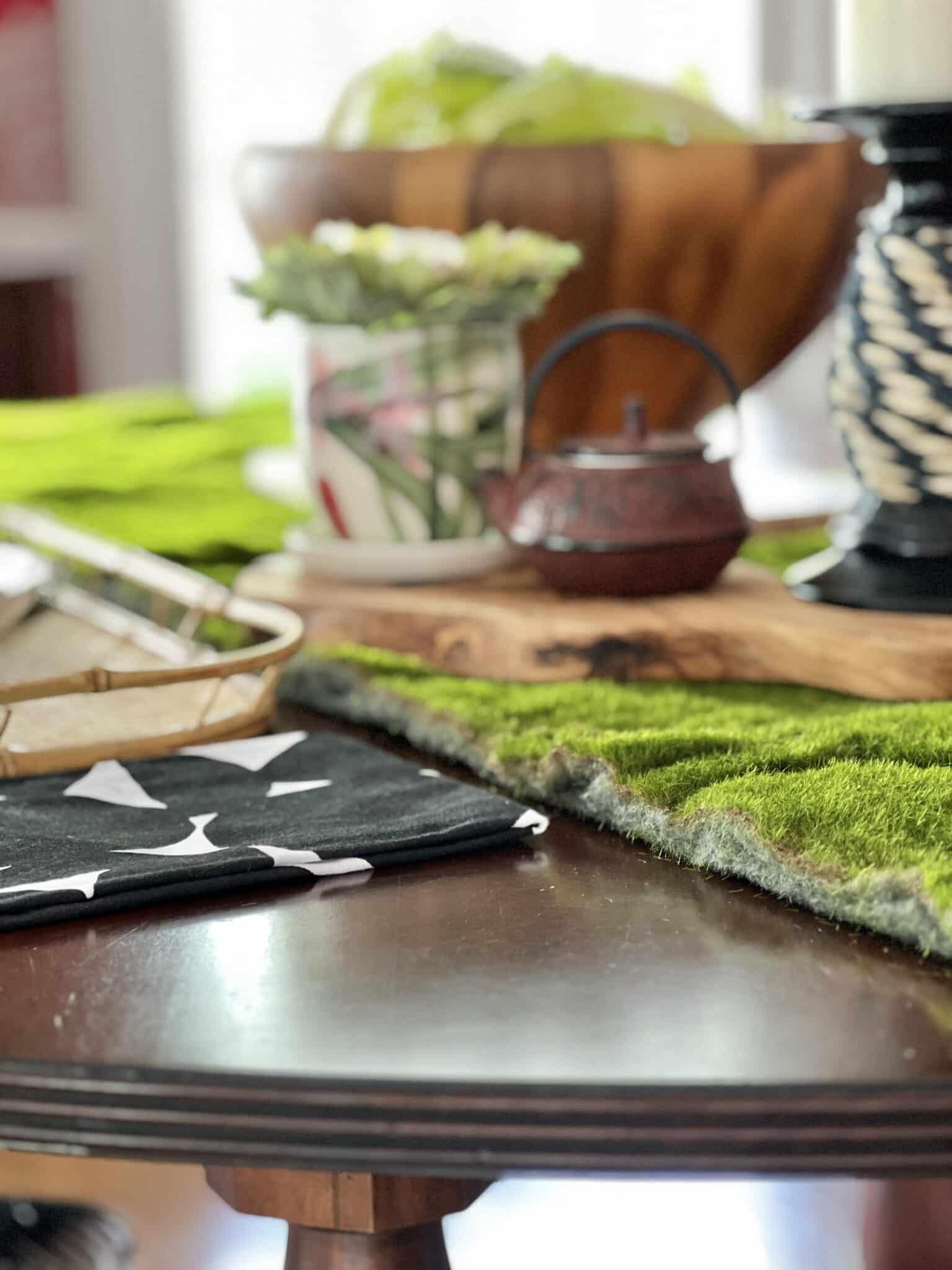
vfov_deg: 25.3
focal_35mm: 77
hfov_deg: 19.1
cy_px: 635
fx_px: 2824
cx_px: 476
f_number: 2.8
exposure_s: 1/19
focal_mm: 9
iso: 400
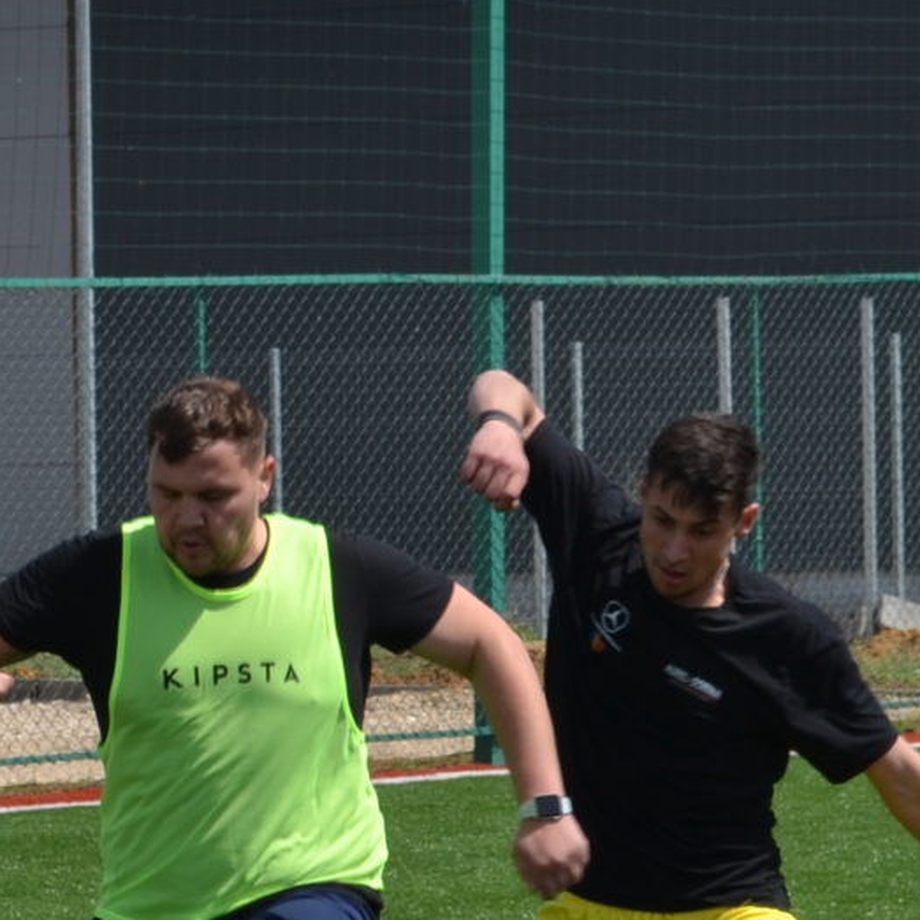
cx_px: -311
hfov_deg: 6.1
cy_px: 889
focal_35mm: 287
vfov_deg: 6.1
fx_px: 8630
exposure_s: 1/250
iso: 100
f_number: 8
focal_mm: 46
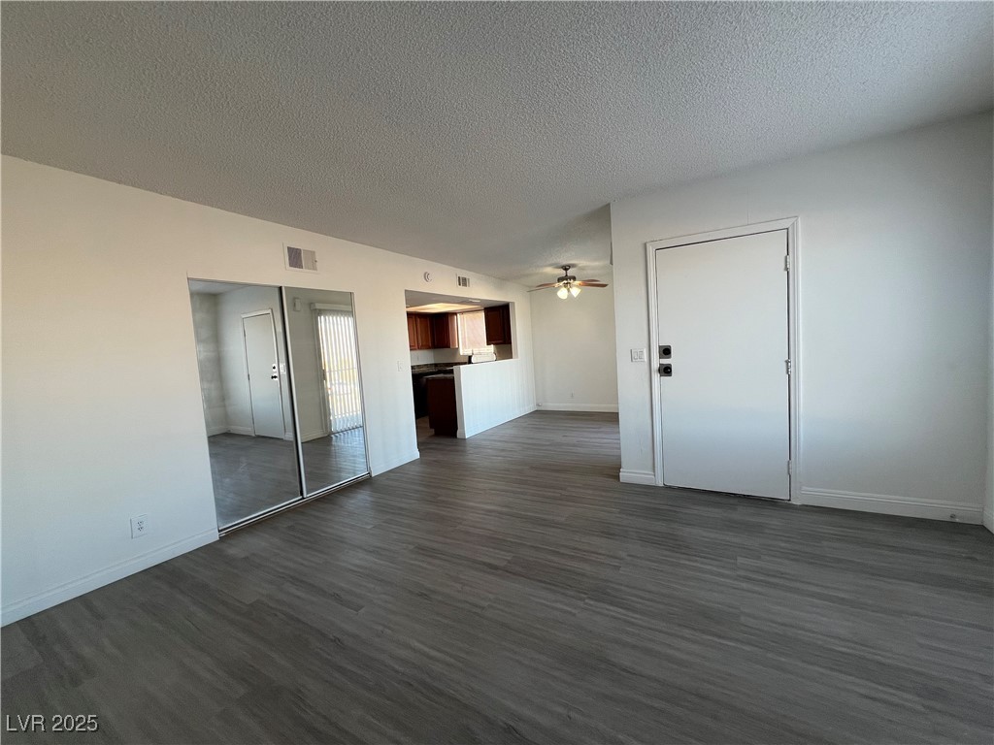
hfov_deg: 106.2
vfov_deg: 89.9
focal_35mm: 13
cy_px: 372
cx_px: 497
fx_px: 373
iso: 80
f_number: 1.8
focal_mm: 1.57
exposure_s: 1/99
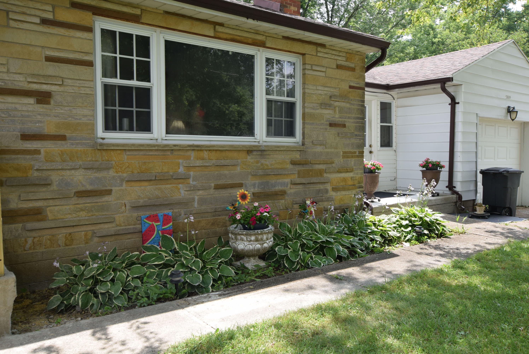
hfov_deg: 61.9
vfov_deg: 43.7
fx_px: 441
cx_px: 264
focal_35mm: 30
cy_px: 177
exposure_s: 1/250
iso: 400
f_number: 8
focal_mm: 20
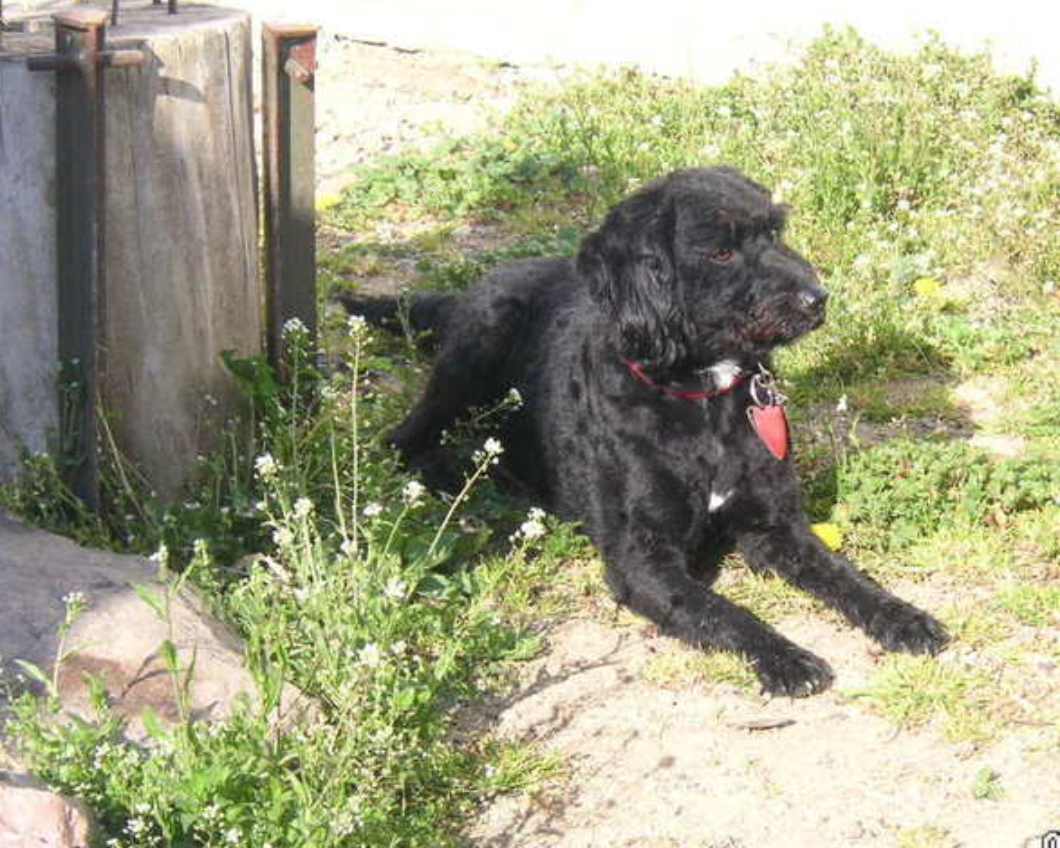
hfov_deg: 17.6
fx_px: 3421
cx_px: 657
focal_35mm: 109
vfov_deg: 14.1
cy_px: 415
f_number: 4.6
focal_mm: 13.6
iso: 50
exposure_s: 1/180
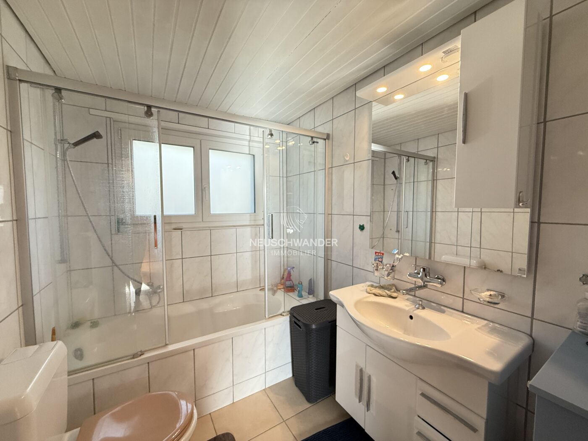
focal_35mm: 14
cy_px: 220
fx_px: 238
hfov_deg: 102.1
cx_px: 294
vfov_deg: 85.7
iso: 500
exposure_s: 1/100
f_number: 2.2
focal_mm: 2.22
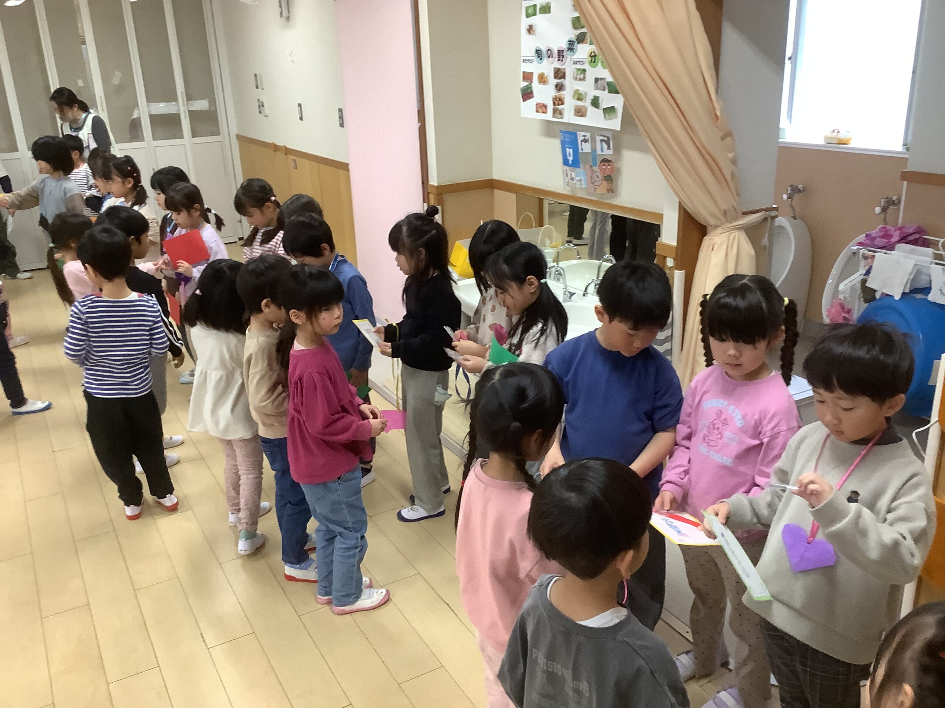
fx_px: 846
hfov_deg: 58.4
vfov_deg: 45.4
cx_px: 472
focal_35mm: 31
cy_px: 354
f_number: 2.4
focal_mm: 3.3
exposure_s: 1/50
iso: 200
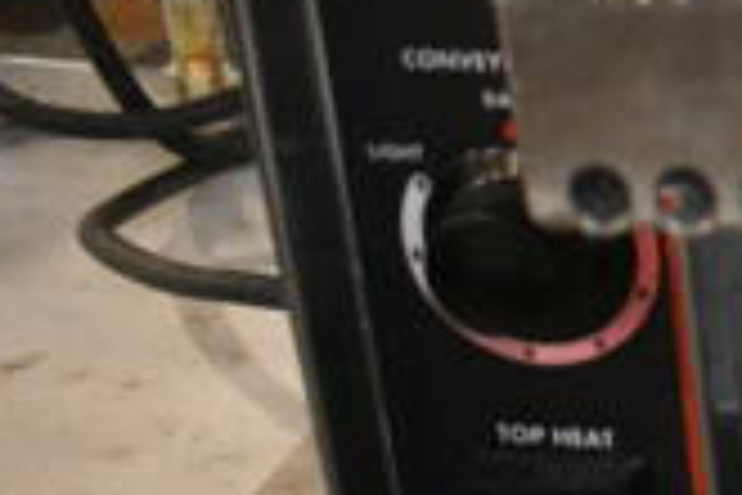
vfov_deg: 13.7
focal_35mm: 100
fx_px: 2061
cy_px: 166
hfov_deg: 17.0
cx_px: 1313
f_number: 3.5
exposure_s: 1/125
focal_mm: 18
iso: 3600
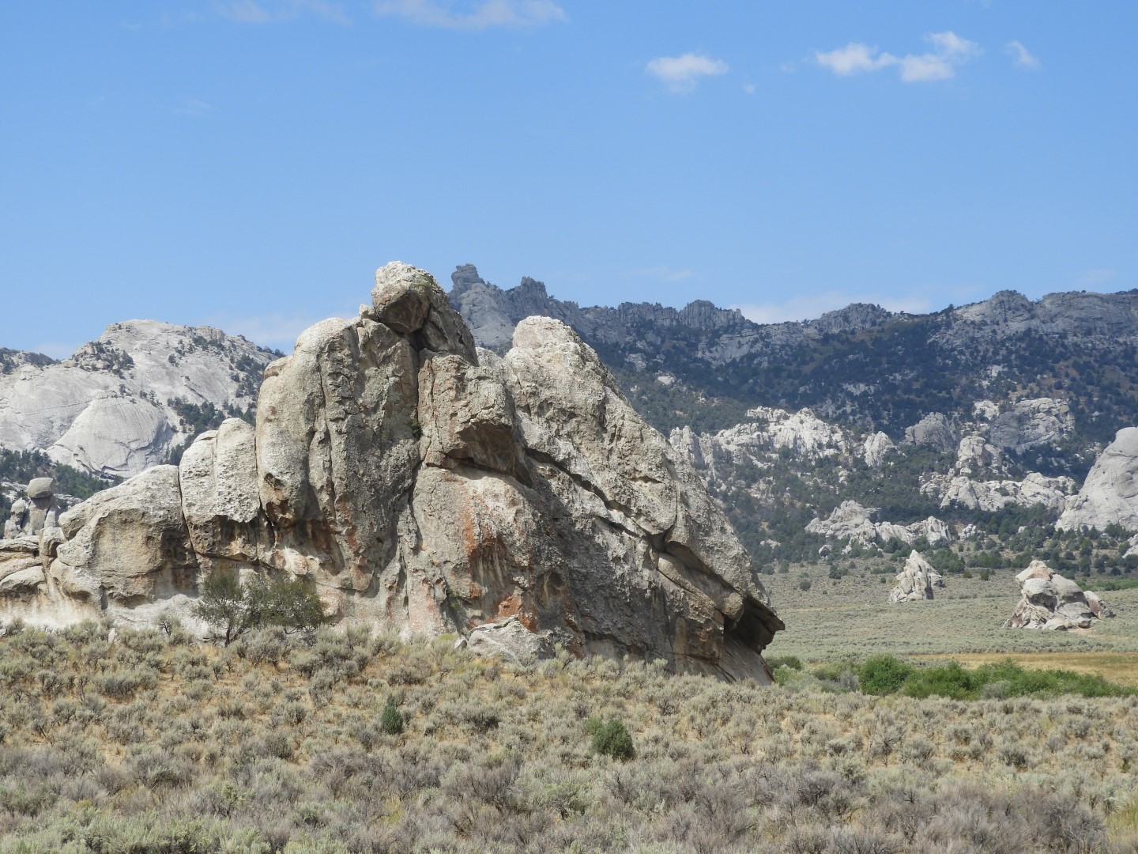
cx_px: 569
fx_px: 3452
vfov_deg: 14.1
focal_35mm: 105
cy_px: 427
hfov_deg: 18.7
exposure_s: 1/800
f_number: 4.8
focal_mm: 18.8
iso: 100
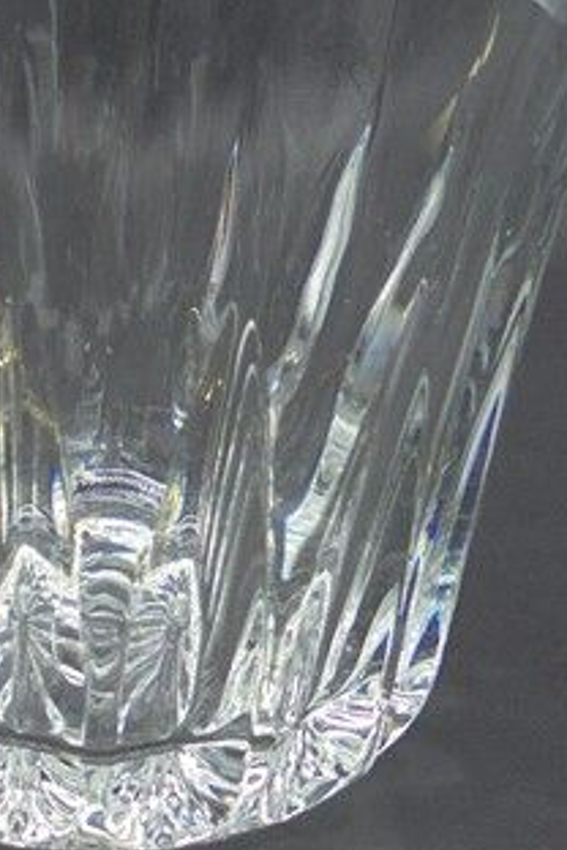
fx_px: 2055
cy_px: 221
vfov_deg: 23.2
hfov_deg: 15.1
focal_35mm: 87
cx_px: -121
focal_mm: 5.3
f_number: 3.7
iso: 100
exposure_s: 1/30
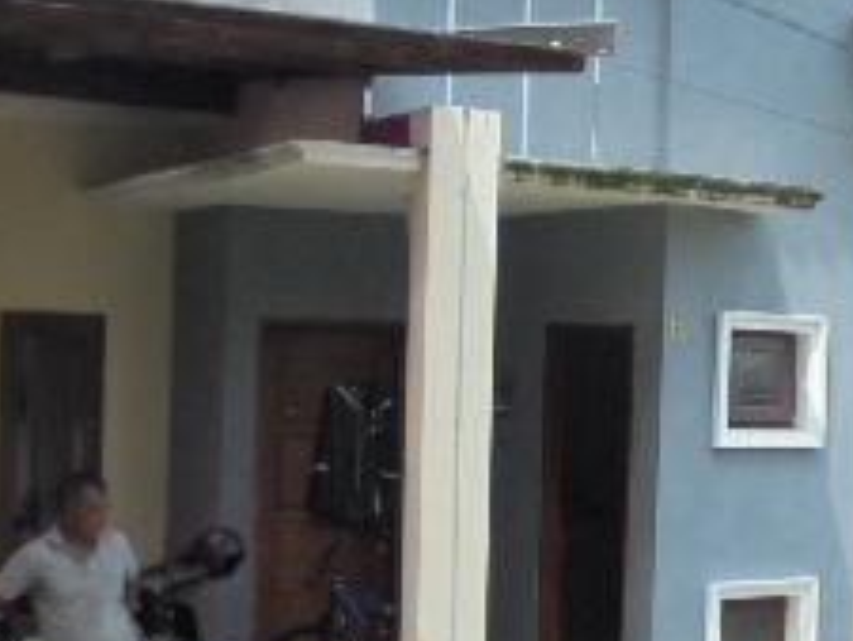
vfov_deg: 19.9
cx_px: 572
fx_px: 1824
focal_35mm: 74
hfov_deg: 26.2
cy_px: 387
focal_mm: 4.6
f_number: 3.5
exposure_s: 1/400
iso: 100
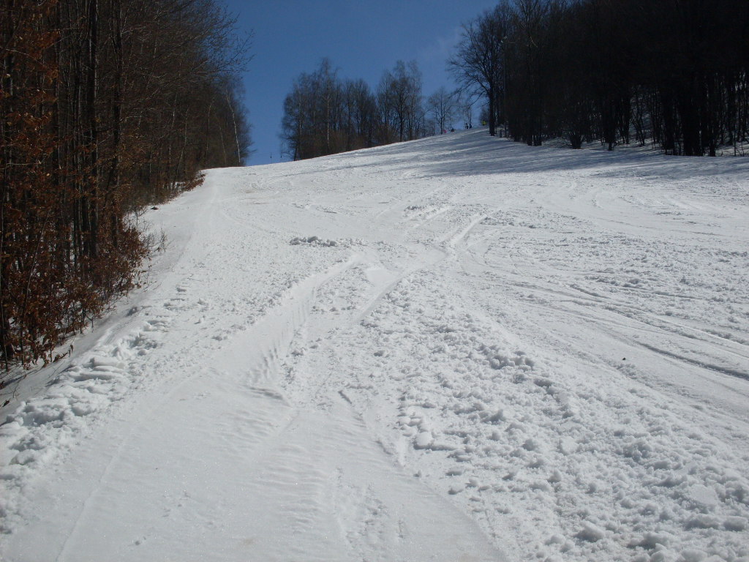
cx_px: 374
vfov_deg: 37.7
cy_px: 281
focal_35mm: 38
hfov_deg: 49.0
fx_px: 822
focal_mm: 6.3
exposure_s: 1/750
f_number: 8.4
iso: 80
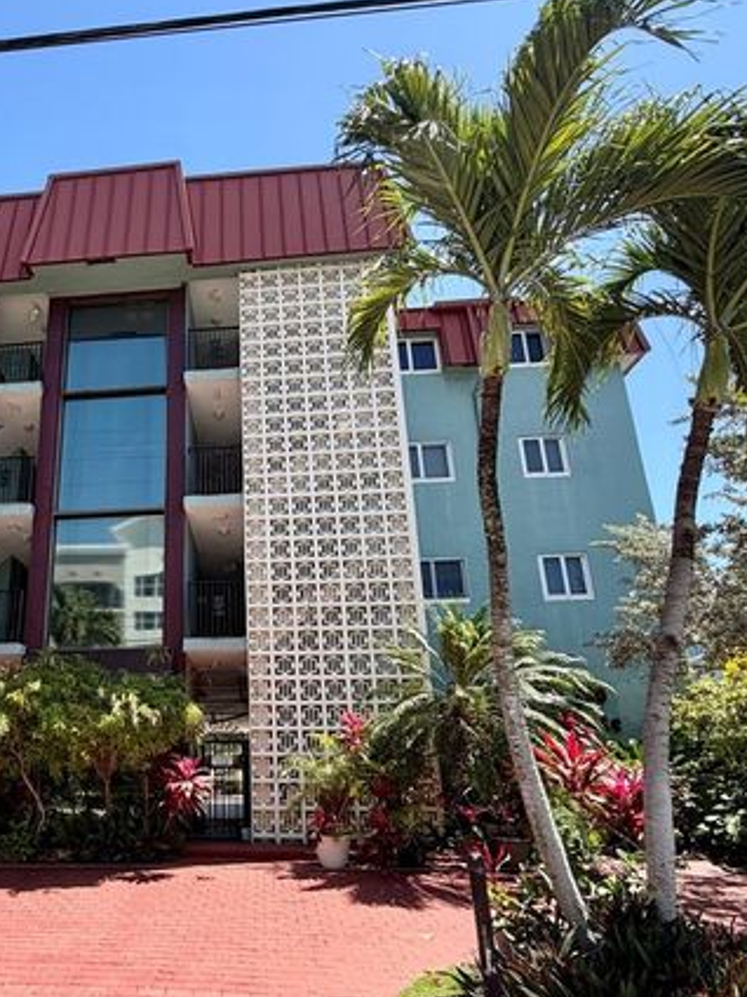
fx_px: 633
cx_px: 197
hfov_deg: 58.3
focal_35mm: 22
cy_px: 603
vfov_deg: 75.5
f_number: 2.2
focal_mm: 2.22
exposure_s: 1/770
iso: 40
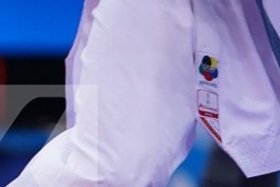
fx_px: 9823
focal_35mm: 1263
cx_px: 672
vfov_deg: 1.1
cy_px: -175
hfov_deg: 1.6
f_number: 2.8
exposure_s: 1/1000
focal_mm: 200
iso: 1250
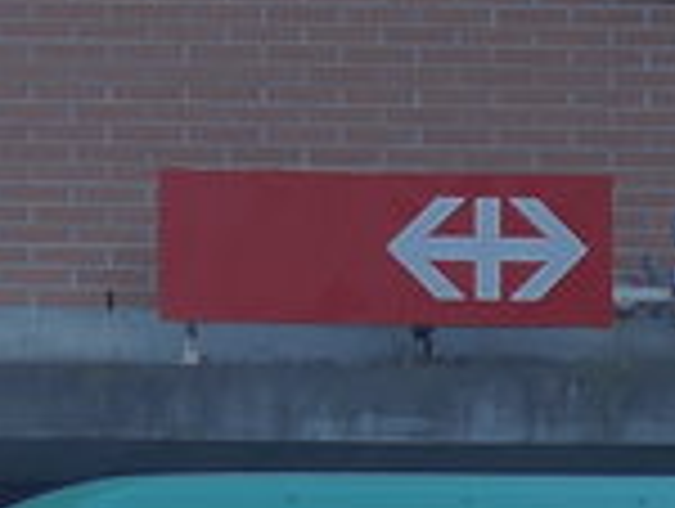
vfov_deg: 4.2
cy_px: 198
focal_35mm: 351
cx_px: 27
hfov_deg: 5.6
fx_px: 6855
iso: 160
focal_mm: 9
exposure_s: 1/400
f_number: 2.8
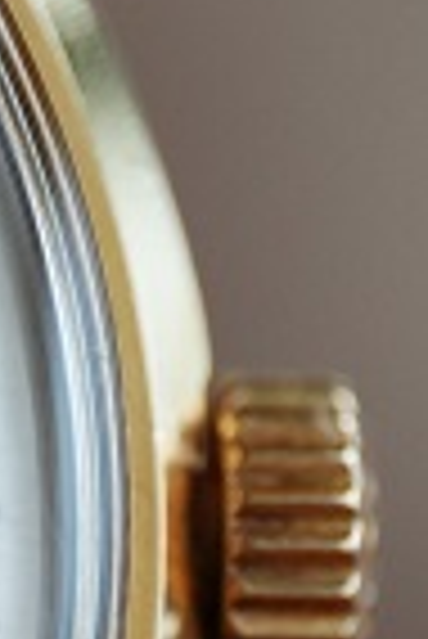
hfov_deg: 2.6
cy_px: 569
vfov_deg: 4.0
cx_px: -568
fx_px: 9215
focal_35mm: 518
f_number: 2.8
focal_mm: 105
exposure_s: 1/250
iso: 1250
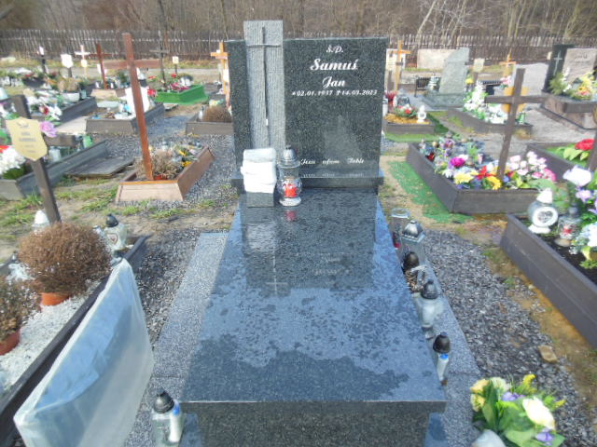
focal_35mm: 25
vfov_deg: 54.9
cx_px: 298
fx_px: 431
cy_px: 224
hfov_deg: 69.4
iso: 125
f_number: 3.2
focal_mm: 4.5
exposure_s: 1/160
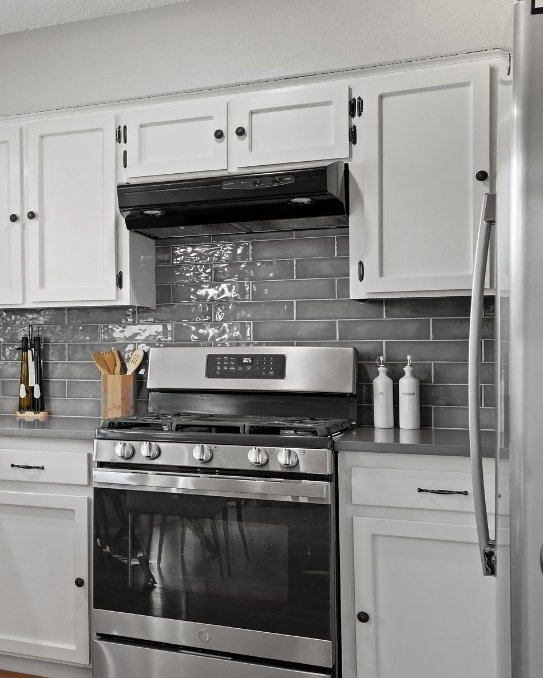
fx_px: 944
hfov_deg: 29.6
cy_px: 346
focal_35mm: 47
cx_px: -19
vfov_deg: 39.5
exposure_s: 1/13
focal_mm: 29
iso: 1250
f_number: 8
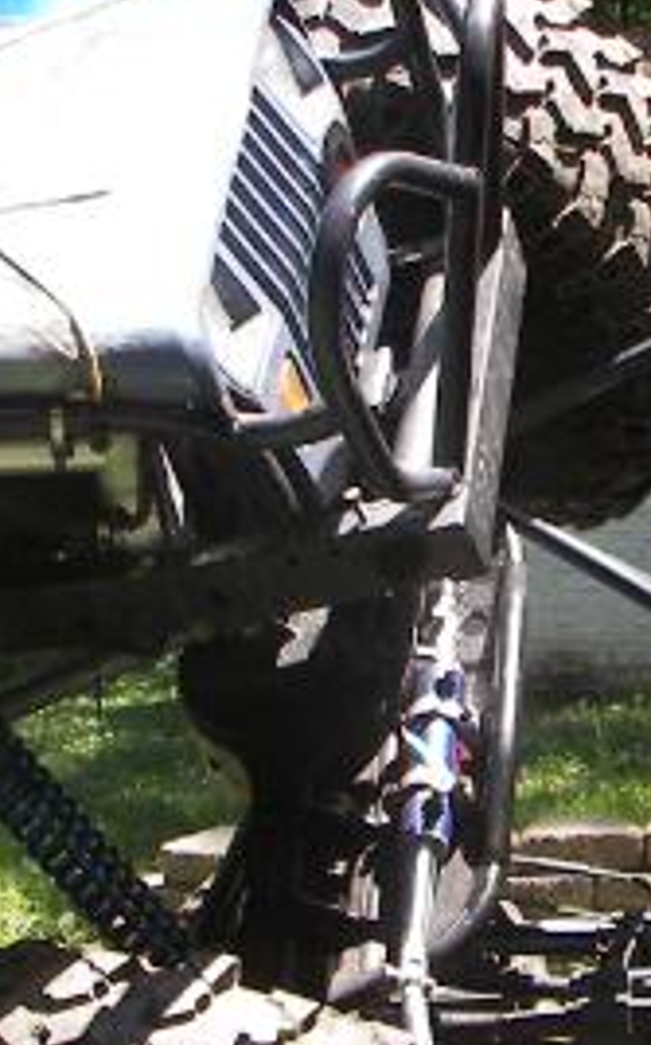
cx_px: 589
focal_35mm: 114
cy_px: 456
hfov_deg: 11.4
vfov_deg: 18.3
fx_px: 3243
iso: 50
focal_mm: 6
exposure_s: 1/200
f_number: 2.8
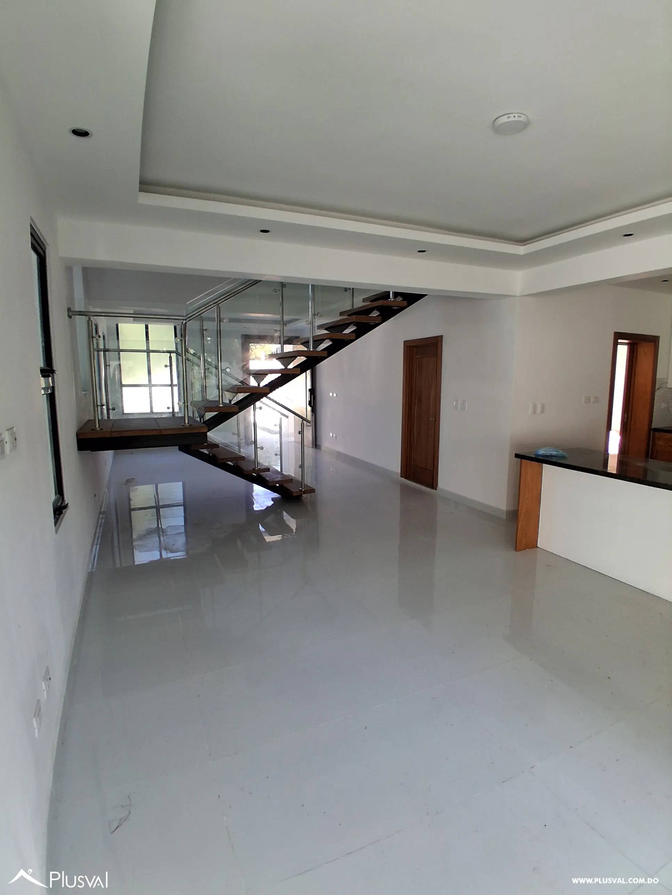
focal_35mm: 17
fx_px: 440
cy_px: 448
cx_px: 336
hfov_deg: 74.7
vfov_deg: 91.0
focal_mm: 1.4
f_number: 2.2
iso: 64
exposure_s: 1/120
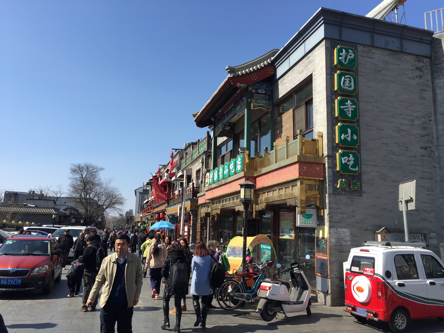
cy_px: 166
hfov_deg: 61.7
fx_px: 372
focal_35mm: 29
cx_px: 222
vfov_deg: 48.2
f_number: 2.2
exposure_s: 1/1582
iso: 32
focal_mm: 4.15
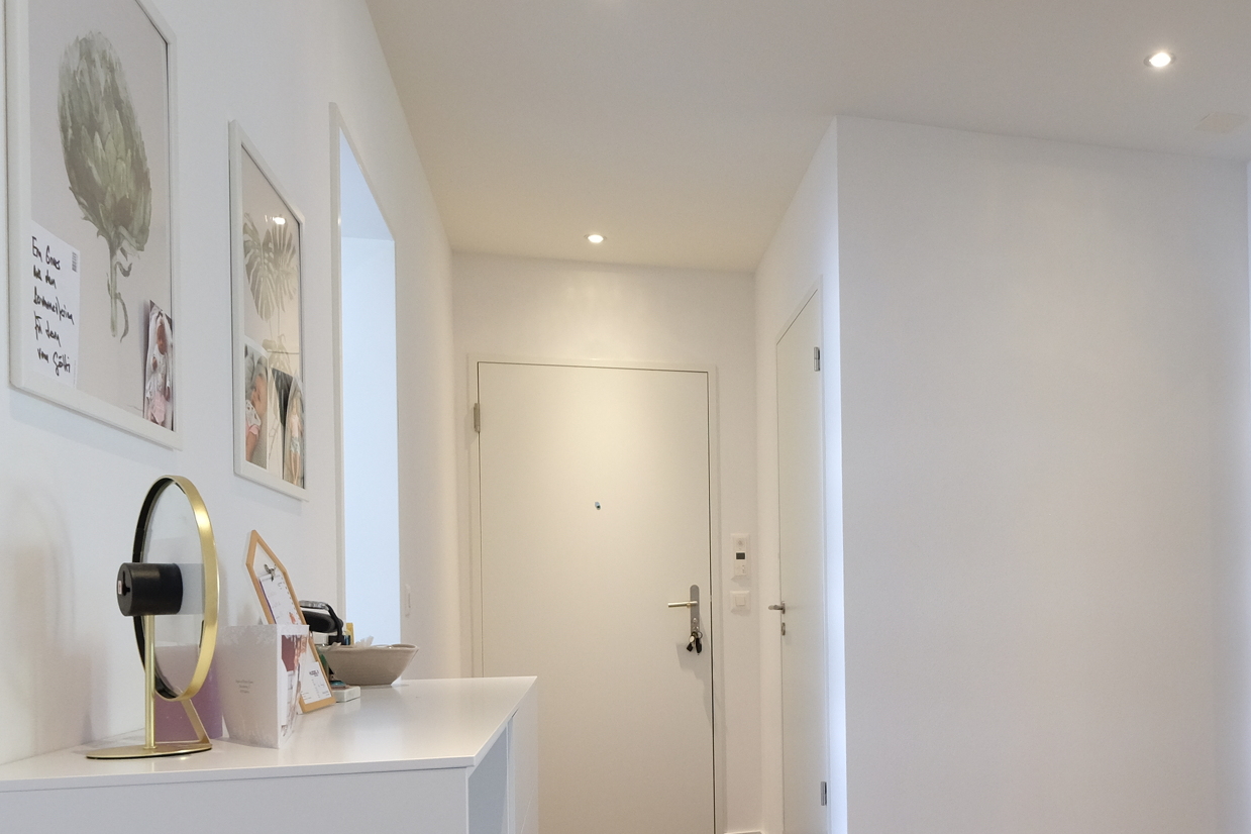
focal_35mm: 31
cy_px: 607
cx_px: 929
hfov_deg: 57.4
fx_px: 1077
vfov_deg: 41.3
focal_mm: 10
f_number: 4
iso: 1250
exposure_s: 1/15
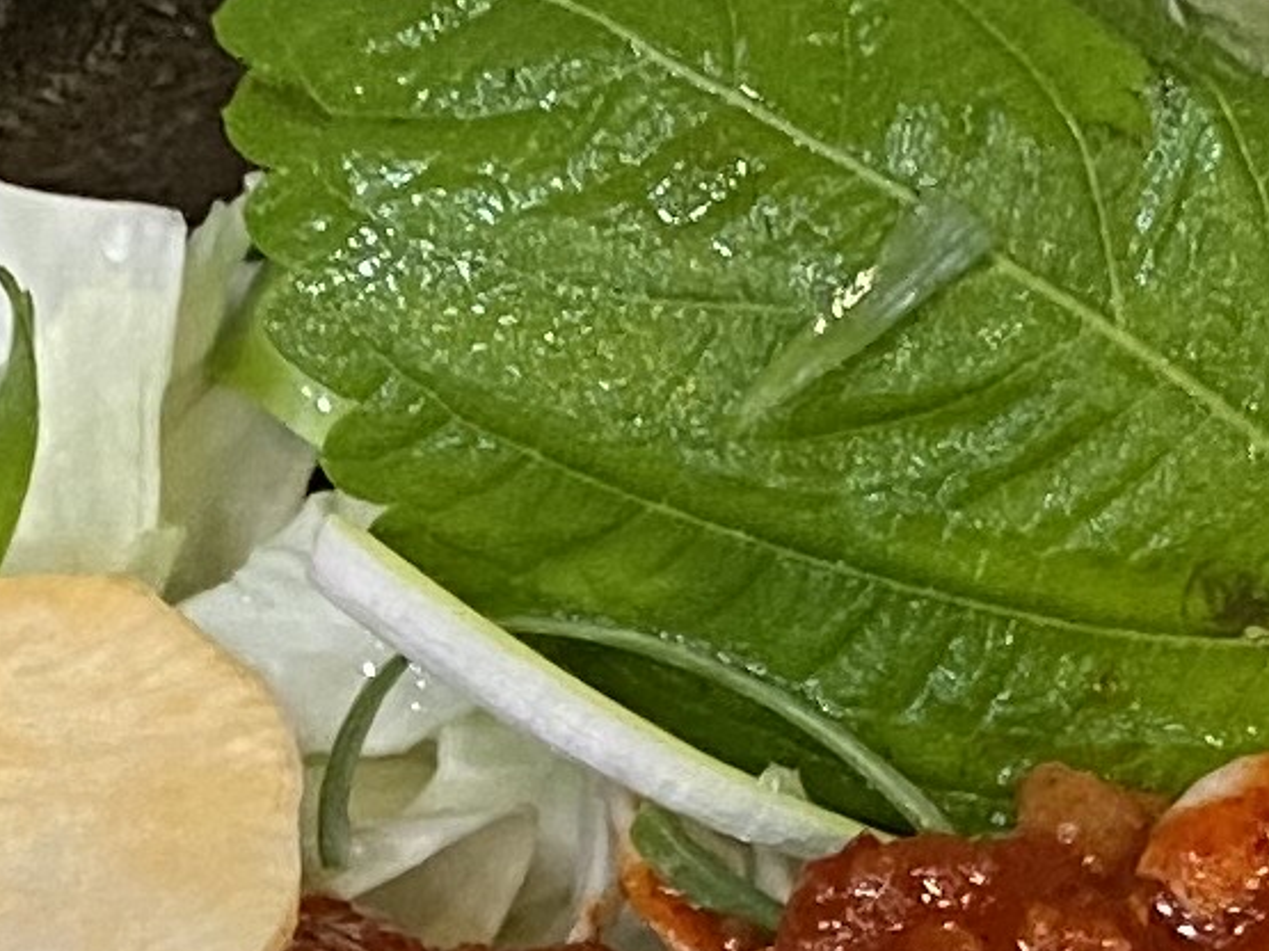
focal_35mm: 189
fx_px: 6927
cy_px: 2627
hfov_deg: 10.3
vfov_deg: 7.2
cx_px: 1408
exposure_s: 1/60
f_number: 1.8
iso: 250
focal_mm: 4.25
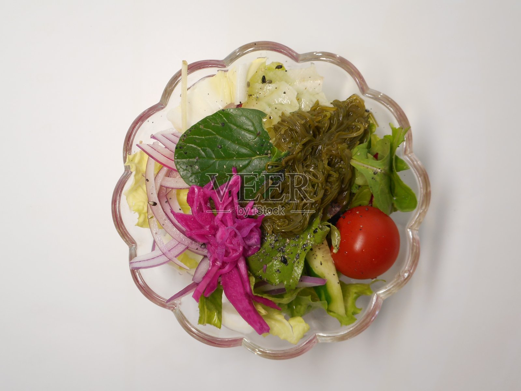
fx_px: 512
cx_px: 260
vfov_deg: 41.8
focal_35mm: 34
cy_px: 196
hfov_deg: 54.0
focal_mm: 6
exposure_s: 1/40
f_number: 4.2
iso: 80
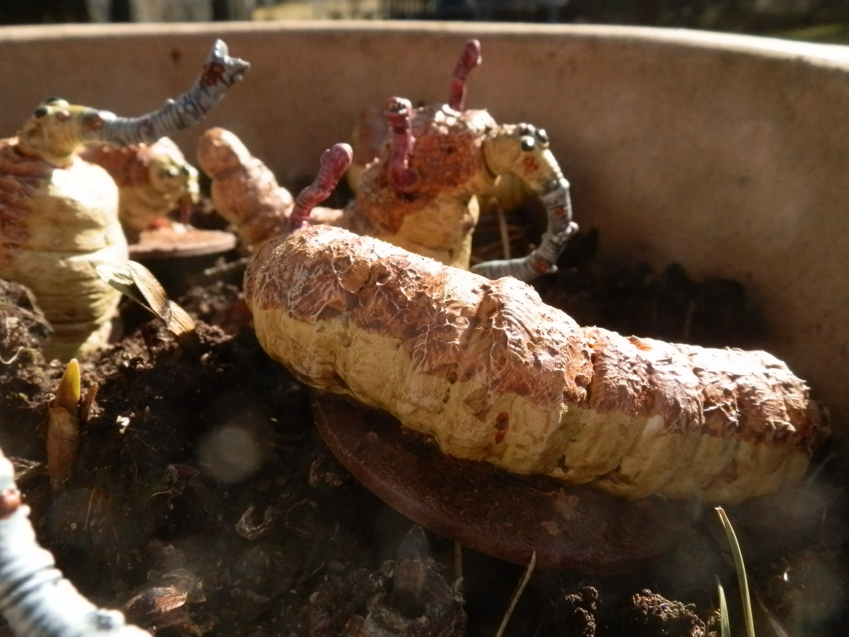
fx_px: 687
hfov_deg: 63.4
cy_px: 318
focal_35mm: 28
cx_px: 424
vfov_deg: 49.7
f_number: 9.3
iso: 400
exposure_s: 1/320
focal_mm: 5
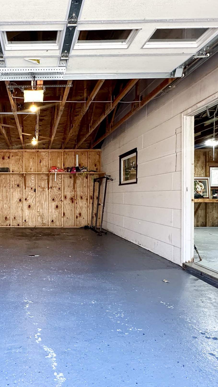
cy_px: 194
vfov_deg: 66.1
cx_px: 27
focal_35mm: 29
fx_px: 298
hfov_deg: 37.8
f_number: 2.2
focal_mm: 2.22
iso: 250
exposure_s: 1/120
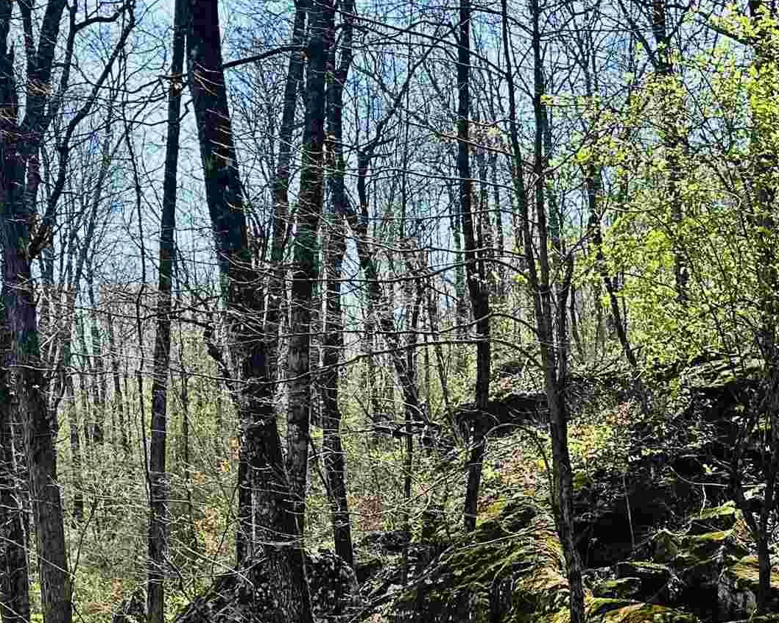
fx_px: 1568
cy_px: 731
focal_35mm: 68
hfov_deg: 27.6
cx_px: 559
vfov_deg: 21.1
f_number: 1.78
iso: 80
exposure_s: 1/1321
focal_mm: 6.86
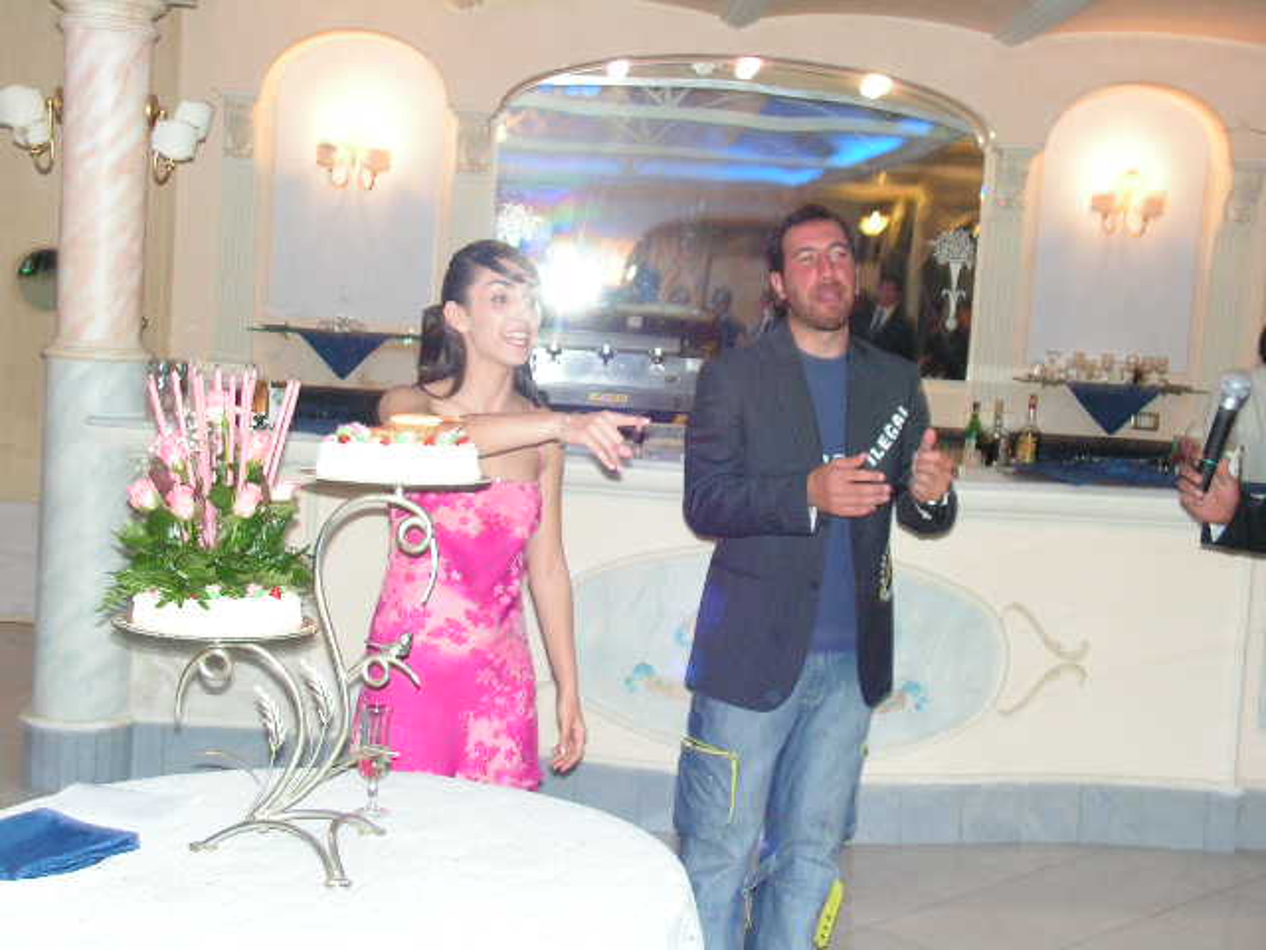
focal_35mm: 50
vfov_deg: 29.1
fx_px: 1829
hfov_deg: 38.2
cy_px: 475
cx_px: 633
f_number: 3.2
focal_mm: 8.4
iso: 200
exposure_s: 1/40
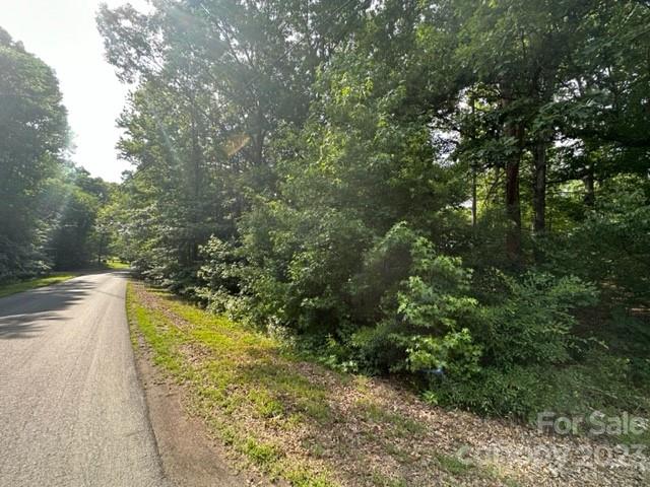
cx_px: 325
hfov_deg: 102.1
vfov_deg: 85.7
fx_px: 263
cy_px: 244
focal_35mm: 14
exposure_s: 1/335
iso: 40
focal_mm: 2.22
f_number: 2.2
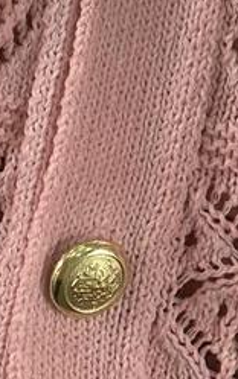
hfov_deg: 3.9
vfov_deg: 6.4
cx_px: -400
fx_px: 3388
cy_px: -55
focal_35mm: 327
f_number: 1.78
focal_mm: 6.86
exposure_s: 1/314
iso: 80
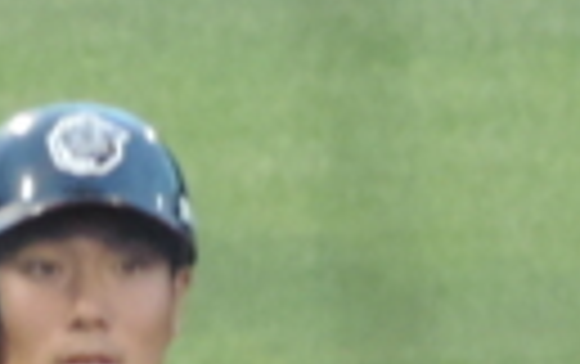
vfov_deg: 0.3
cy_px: 980
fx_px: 72838
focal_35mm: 4602
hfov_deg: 0.5
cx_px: 135
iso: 800
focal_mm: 124.8
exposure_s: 1/80
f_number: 5
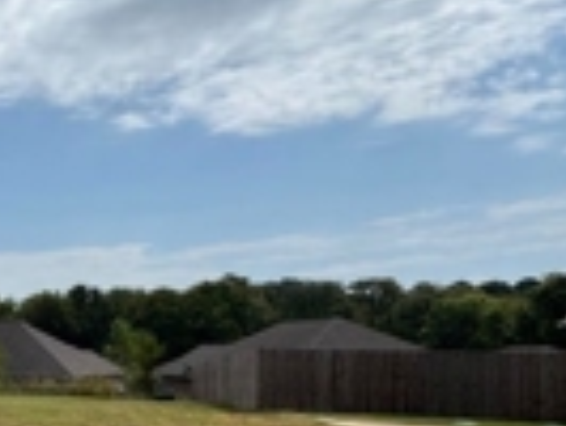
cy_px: 354
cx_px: -204
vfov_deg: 33.2
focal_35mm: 42
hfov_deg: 31.7
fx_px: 687
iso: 50
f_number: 2.2
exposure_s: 1/3717
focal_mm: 2.22
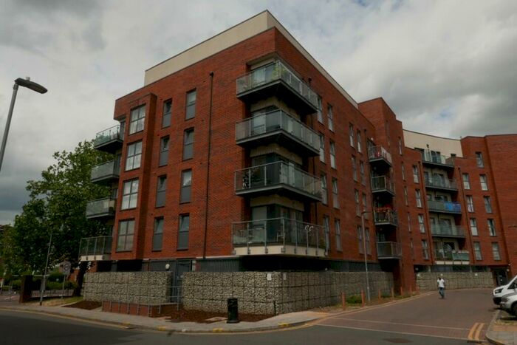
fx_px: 345
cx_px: 258
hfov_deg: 73.7
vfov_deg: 53.2
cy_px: 172
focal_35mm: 24
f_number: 14
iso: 200
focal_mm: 10.9
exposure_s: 1/320
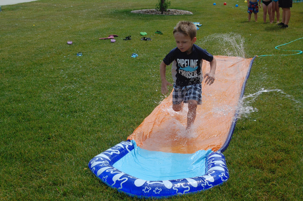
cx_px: 152
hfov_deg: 31.9
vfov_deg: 21.5
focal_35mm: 63
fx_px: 530
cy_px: 100
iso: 200
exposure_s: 1/320
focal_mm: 42
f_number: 9
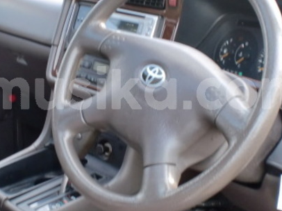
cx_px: 101
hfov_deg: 28.1
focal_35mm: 69
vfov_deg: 21.3
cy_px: 92
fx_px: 562
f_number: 3.1
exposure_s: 1/60
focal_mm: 6.3
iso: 100
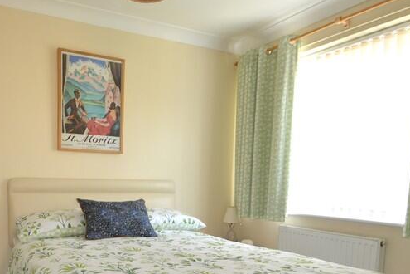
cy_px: 213
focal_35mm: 31
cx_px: 154
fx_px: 353
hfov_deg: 59.5
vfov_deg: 40.8
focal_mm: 10
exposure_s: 1/60
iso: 400
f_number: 3.5
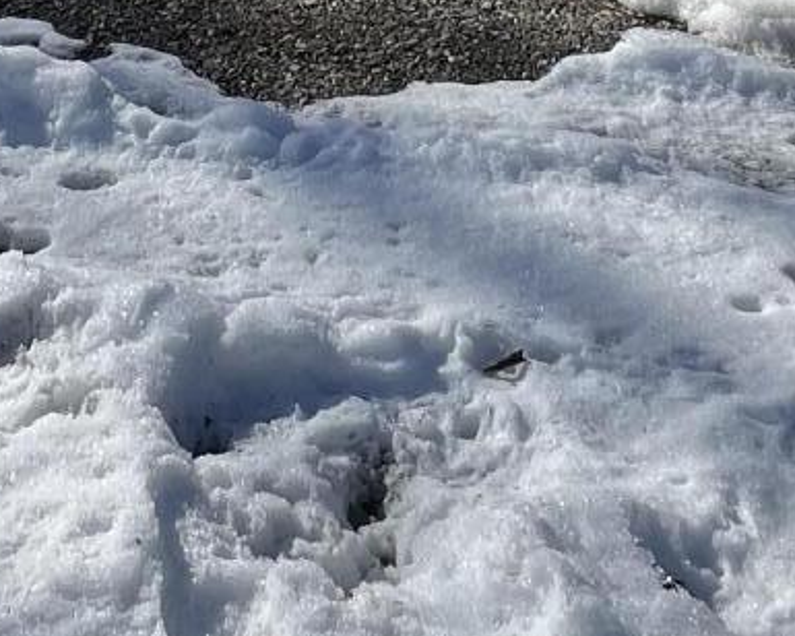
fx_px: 1553
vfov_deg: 16.2
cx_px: 151
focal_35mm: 66
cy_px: -725
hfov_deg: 28.1
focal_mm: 1.57
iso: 32
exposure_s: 1/1074
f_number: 1.8
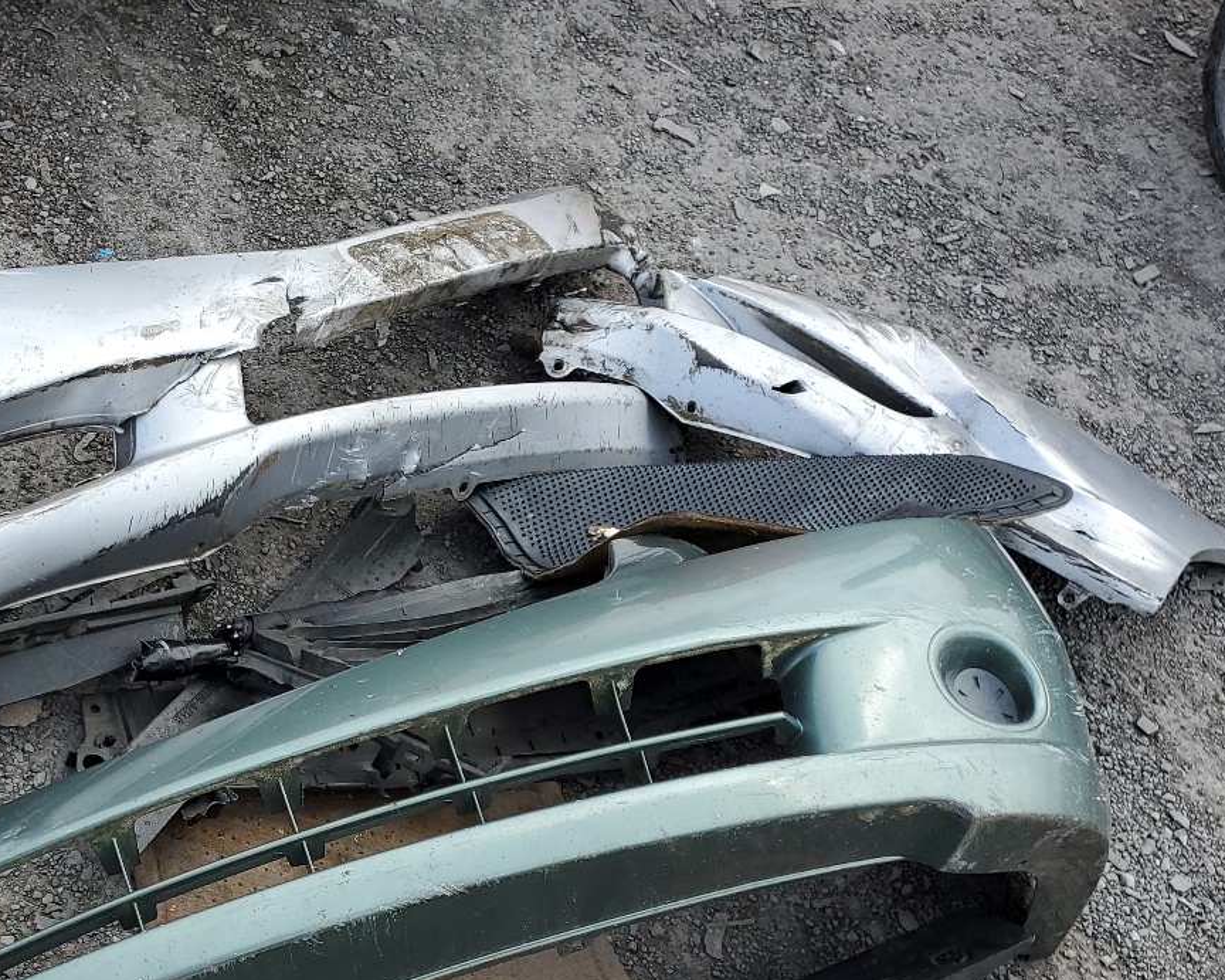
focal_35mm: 47
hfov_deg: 37.7
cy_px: 703
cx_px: 191
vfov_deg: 31.6
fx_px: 1704
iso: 50
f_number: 1.5
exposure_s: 1/2000
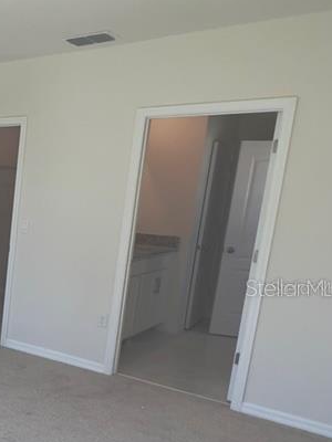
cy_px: 287
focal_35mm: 39
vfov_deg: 47.2
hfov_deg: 27.4
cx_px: -148
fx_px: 499
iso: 32
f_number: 1.8
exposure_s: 1/121
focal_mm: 1.57
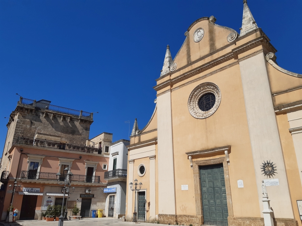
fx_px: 226
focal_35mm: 26
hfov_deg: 67.4
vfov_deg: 52.9
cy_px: 113
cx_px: 151
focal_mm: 3.92
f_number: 1.7
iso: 40
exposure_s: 1/3676
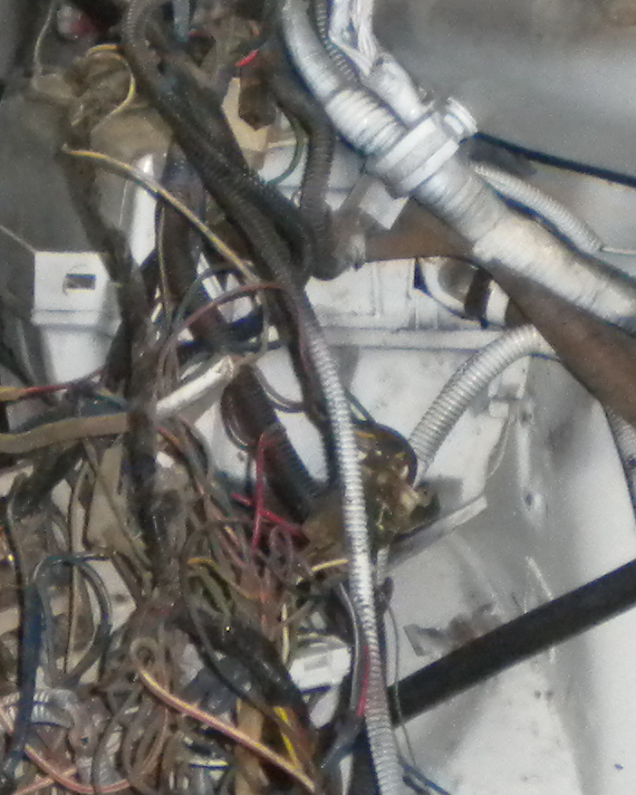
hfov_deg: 10.8
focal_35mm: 142
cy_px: 344
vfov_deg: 13.6
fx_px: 3342
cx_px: 106
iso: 400
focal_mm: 6.3
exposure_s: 1/30
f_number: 3.1
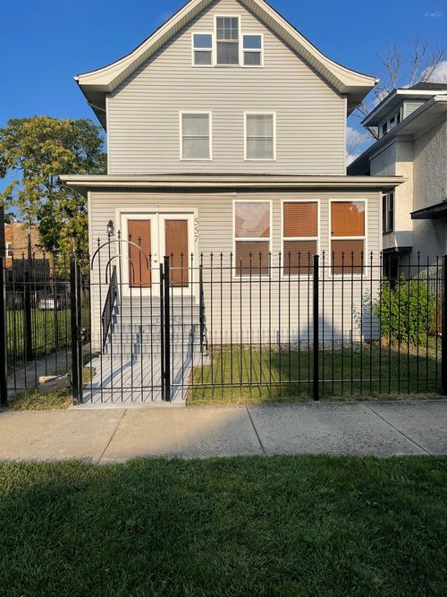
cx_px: 224
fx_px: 431
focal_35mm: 25
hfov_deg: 54.9
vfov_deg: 69.4
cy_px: 298
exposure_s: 1/4717
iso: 32
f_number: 1.6
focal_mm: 5.1
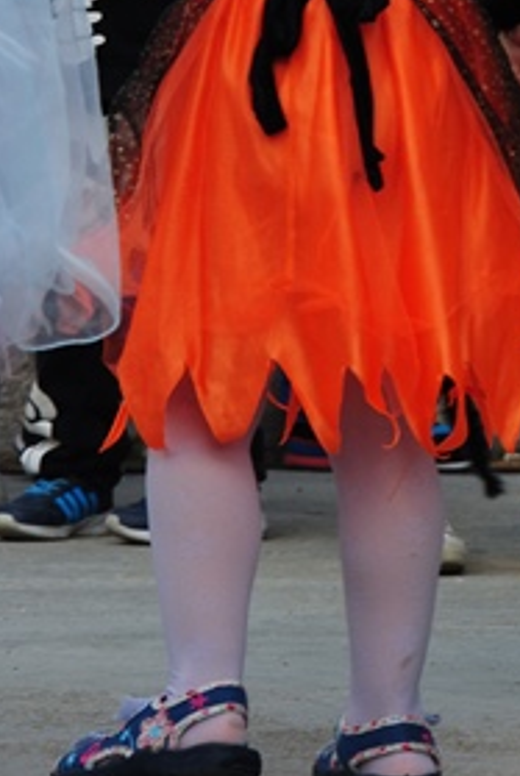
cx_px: 576
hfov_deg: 5.3
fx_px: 5572
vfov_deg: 7.9
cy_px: -86
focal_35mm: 258
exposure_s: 1/125
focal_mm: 75
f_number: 9
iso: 200
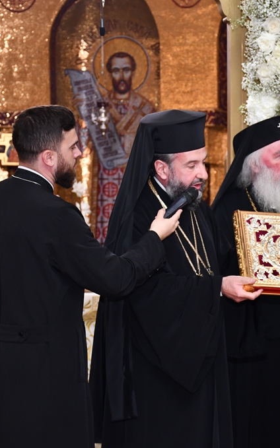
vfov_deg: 16.2
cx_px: 258
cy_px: 224
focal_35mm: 129
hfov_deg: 10.1
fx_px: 1576
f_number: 4.8
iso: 900
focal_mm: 56
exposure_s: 1/60
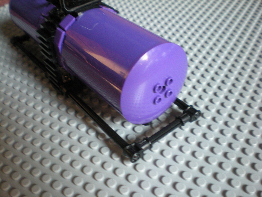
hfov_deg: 49.0
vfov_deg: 37.7
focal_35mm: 38
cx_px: 131
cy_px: 98
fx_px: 288
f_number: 3.1
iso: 200
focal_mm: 6.3
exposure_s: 1/17.4
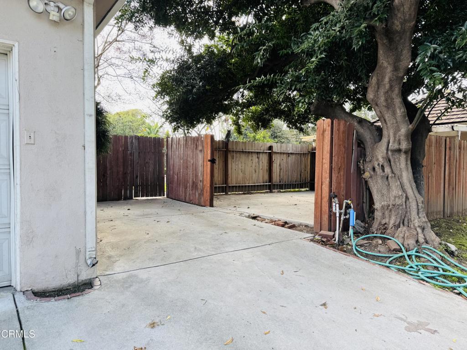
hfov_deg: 71.6
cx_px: 234
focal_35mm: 24
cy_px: 175
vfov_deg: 56.8
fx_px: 324
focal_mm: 6.76
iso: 80
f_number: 1.78
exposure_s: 1/309
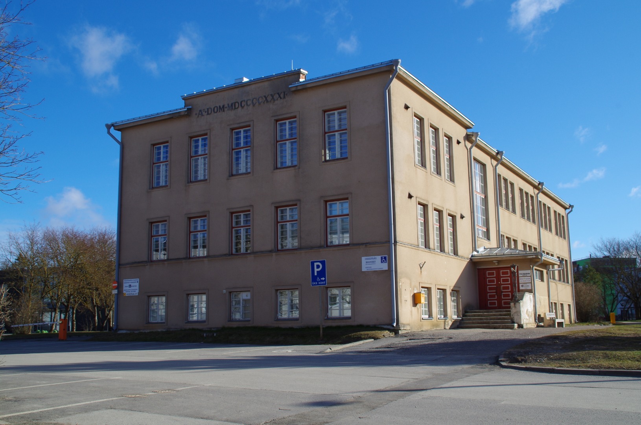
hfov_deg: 46.5
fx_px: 746
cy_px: 212
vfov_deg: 31.8
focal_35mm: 42
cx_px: 320
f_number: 11
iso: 100
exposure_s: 1/125
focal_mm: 28
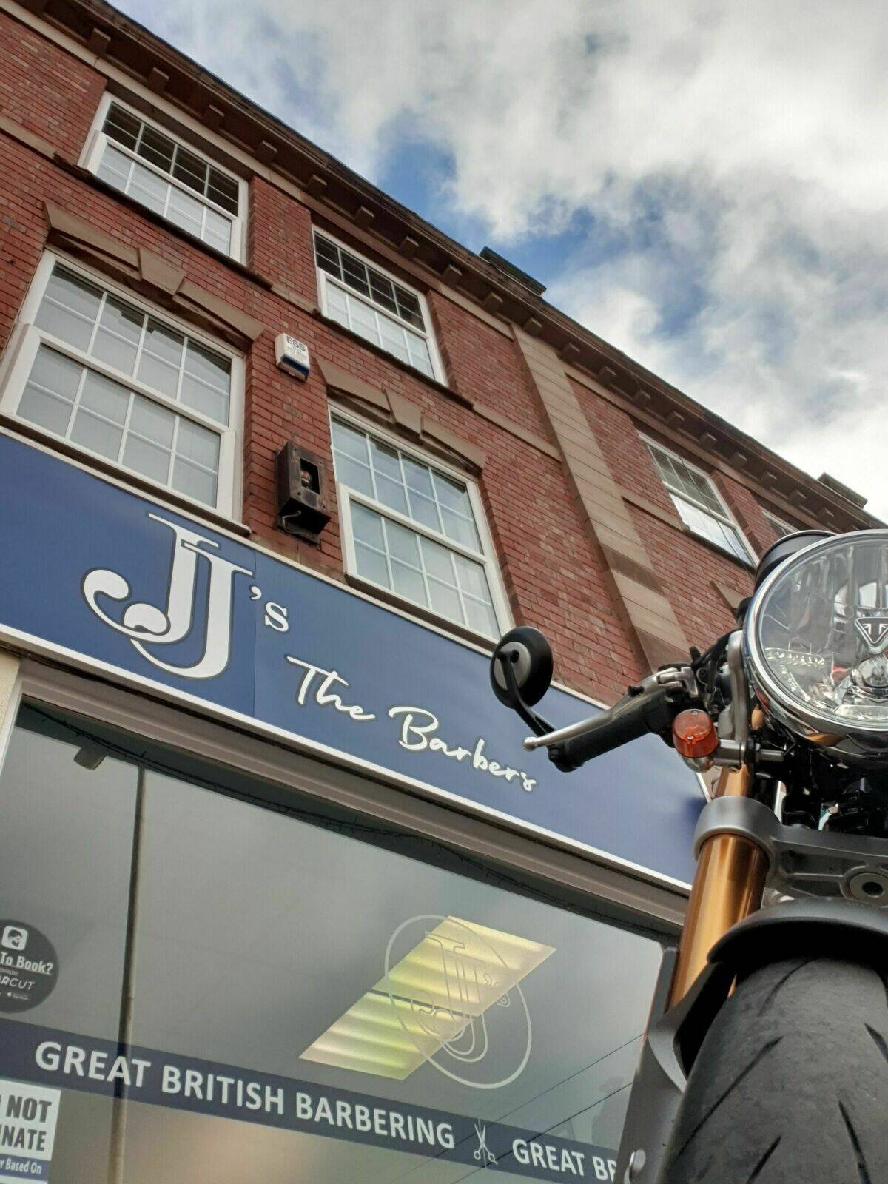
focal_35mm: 31
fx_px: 1060
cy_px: 592
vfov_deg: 58.4
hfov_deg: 45.4
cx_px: 444
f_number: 1.7
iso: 100
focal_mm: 2.92
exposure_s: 1/862
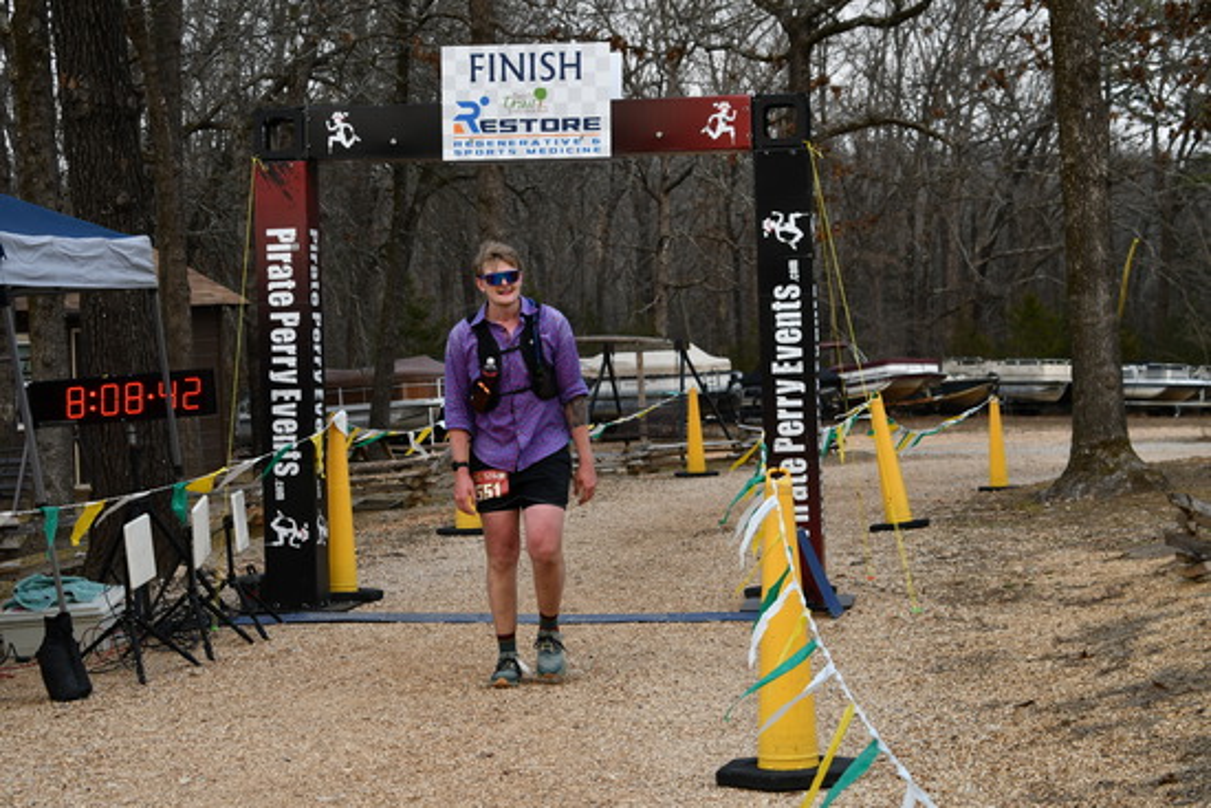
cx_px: 606
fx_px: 2759
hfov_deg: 24.8
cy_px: 404
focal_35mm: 82
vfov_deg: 16.7
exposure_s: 1/250
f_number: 6.3
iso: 200
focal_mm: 55
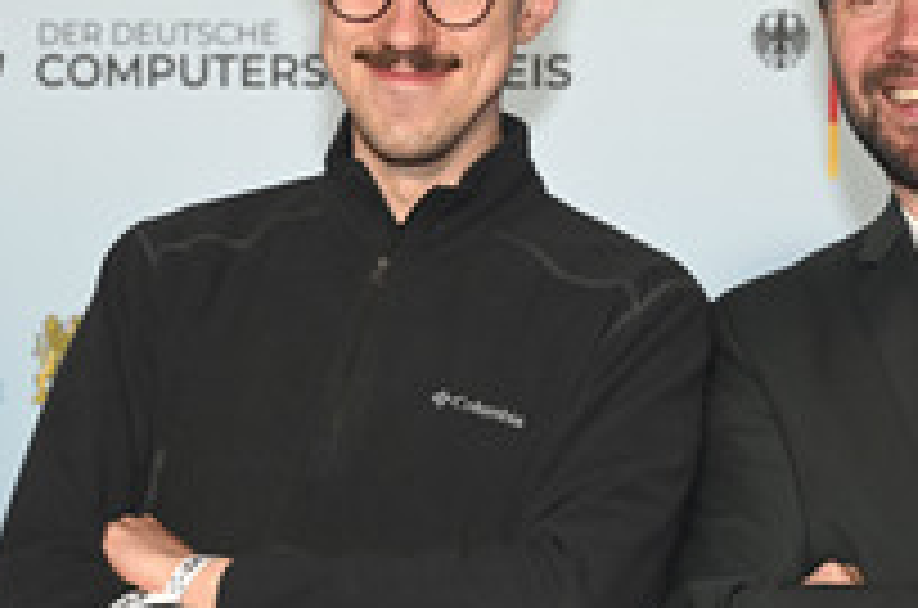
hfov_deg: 16.5
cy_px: 405
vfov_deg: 11.0
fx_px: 3155
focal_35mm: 124
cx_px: 601
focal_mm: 56
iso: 1000
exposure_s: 1/160
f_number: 4
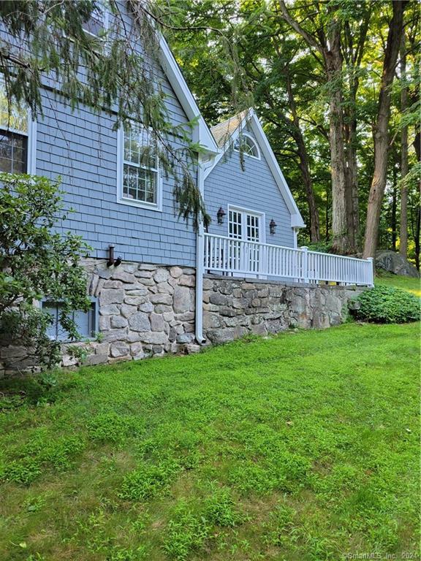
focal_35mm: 26
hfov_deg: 53.1
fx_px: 422
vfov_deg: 67.3
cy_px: 280
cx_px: 210
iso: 80
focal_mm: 5.4
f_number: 1.8
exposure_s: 1/119
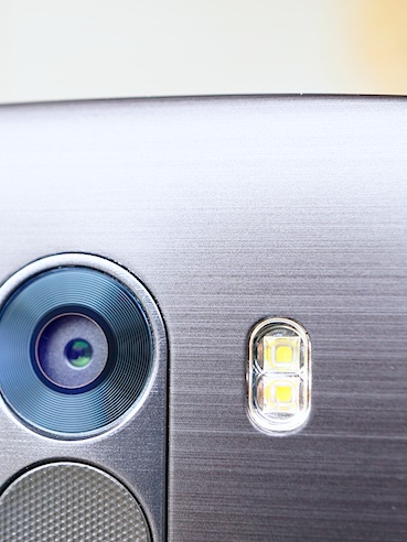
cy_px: 299
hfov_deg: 20.3
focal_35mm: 72
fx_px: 1129
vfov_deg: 27.0
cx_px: 103
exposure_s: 1/50
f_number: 7.1
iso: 400
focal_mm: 30
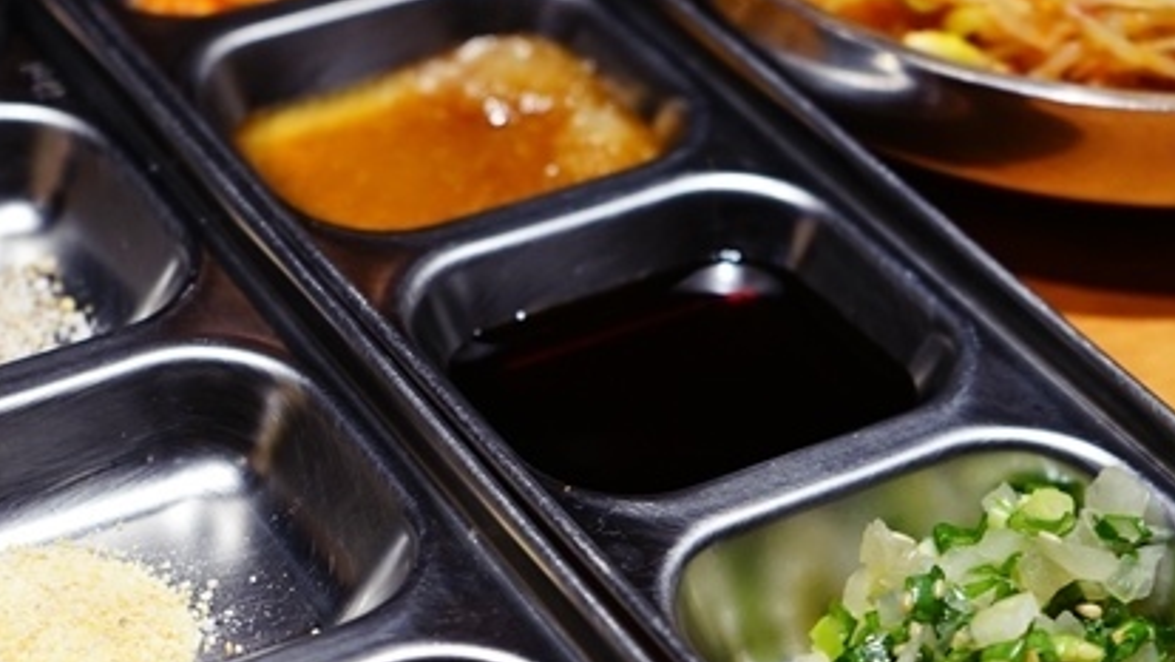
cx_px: 451
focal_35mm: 91
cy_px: 385
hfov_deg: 23.4
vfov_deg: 13.3
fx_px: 2836
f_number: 4.5
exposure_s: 1/60
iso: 640
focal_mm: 45
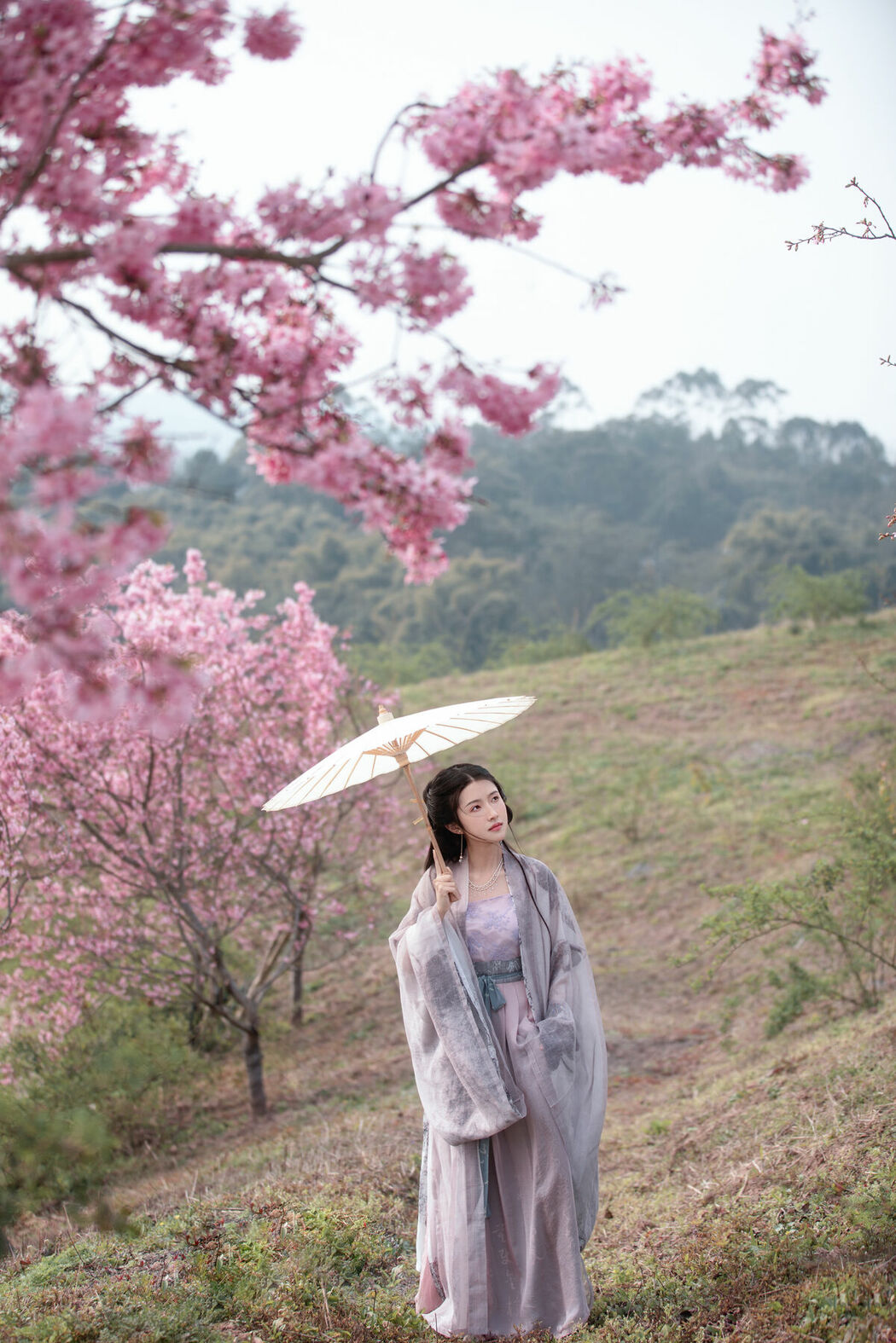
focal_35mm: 69
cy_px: 672
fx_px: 2576
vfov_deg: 29.2
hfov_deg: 19.7
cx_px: 448
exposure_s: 1/1000
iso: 100
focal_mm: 70
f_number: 2.8
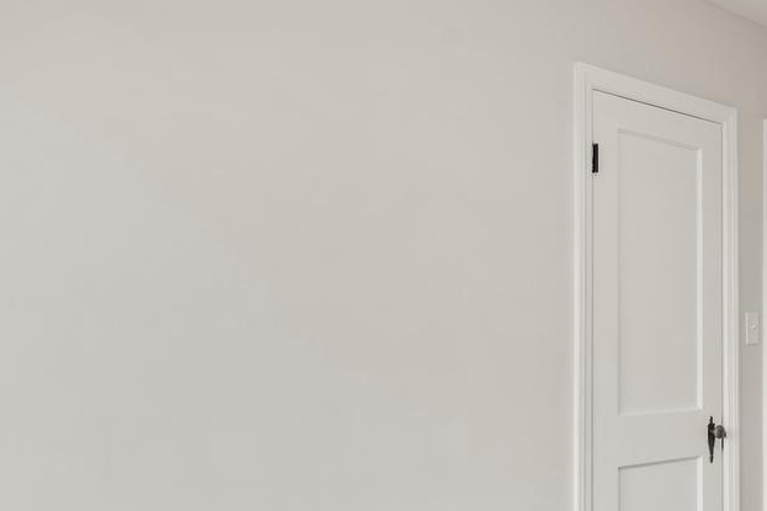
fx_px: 980
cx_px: 901
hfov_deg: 34.8
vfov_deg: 29.0
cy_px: 350
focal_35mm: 46
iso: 200
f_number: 8
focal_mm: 14
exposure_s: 1/2
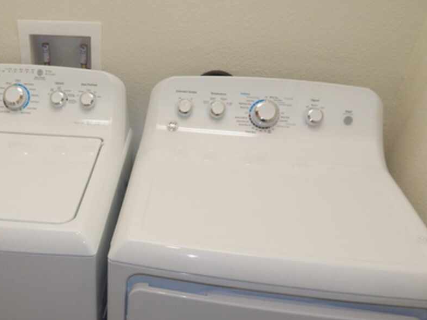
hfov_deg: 49.4
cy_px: 239
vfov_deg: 38.7
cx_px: 108
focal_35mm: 36
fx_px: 444
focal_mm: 4
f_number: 3
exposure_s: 1/50
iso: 125
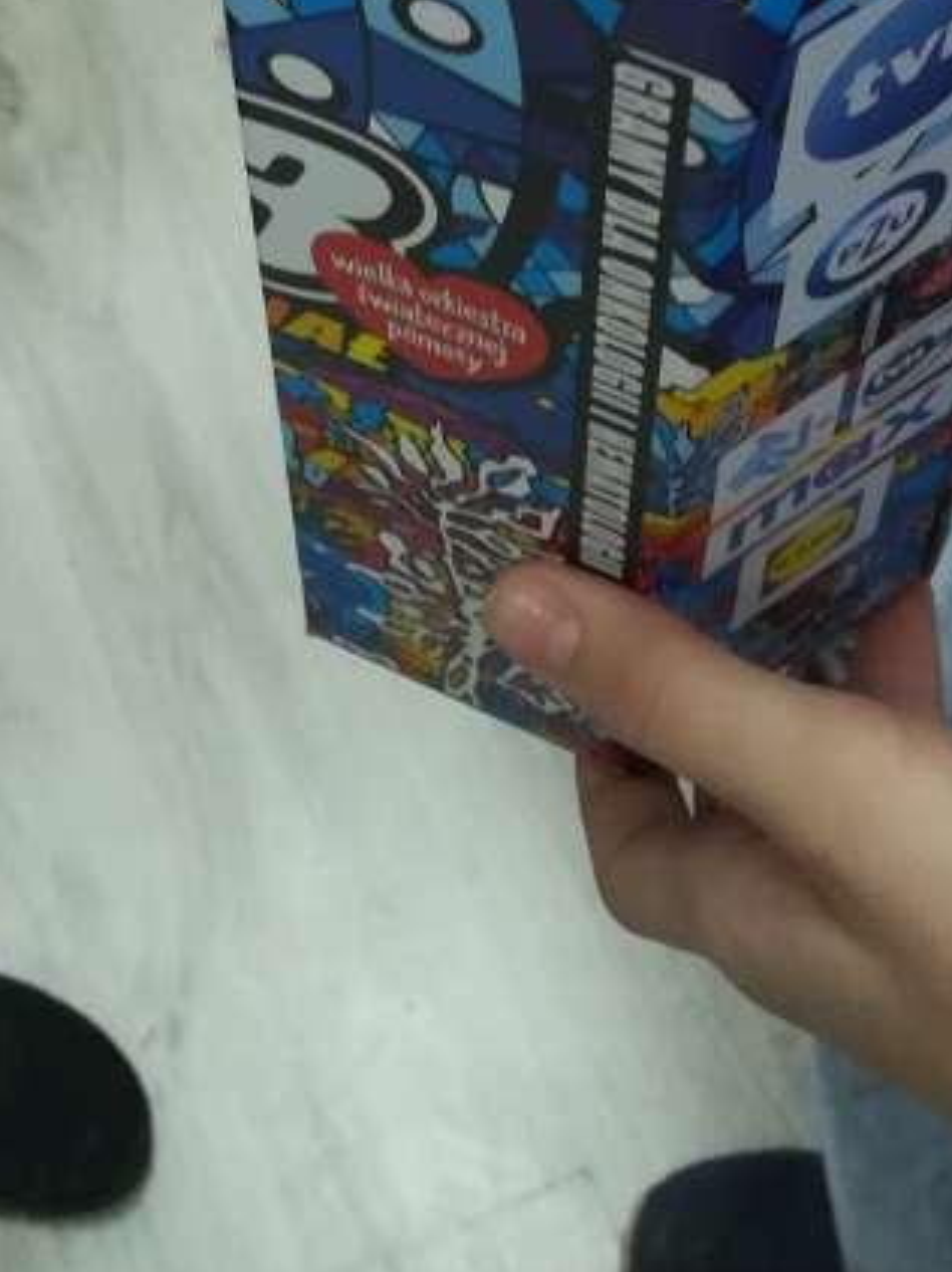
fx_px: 2716
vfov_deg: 25.0
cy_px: -18
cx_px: 407
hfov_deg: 19.9
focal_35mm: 74
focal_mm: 3.83
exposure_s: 1/33.3
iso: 320
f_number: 2.2
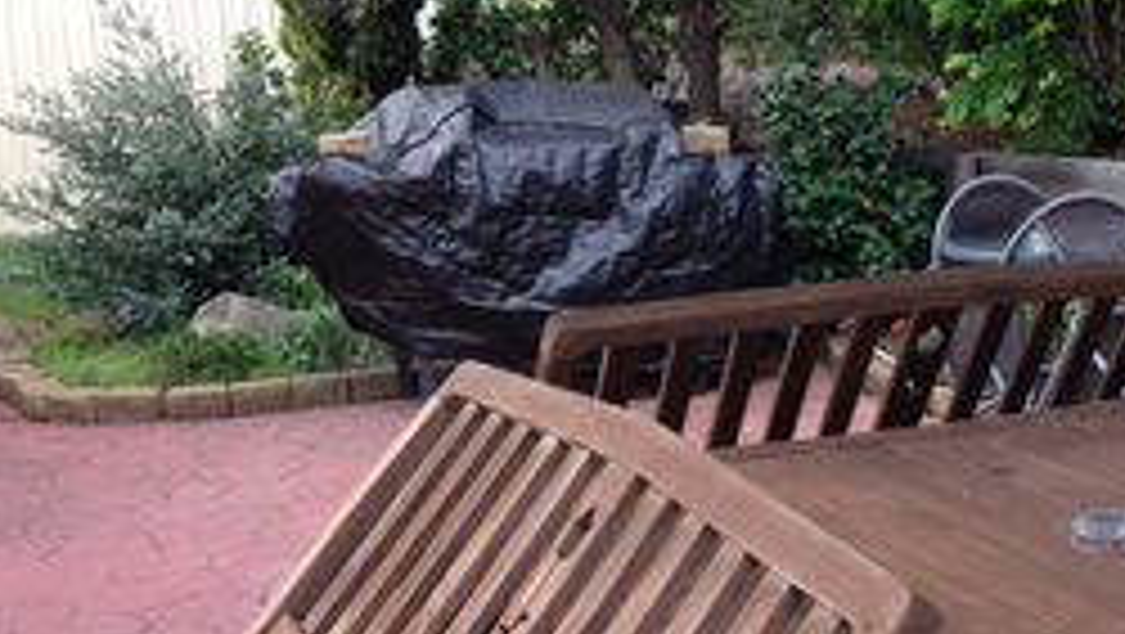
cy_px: 373
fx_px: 2060
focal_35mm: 69
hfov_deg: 29.2
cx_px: 1035
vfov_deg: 17.5
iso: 50
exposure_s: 1/142
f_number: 2.4
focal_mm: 4.12
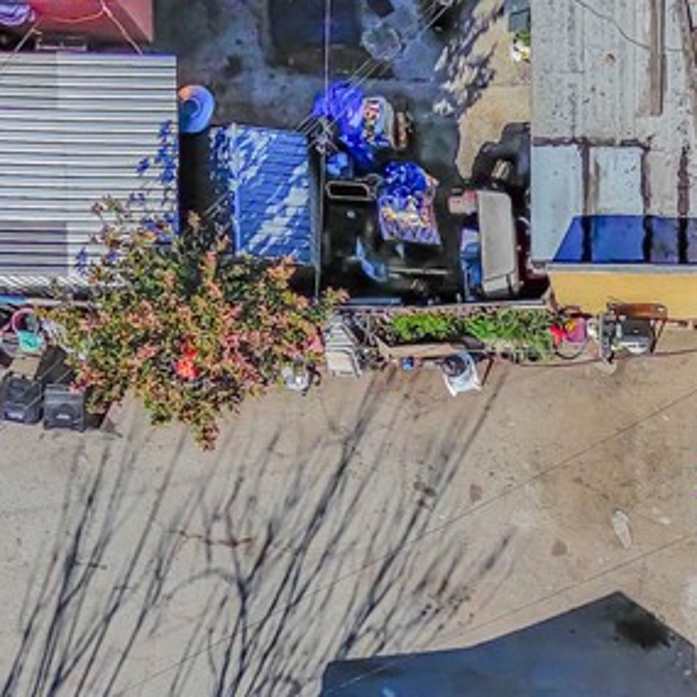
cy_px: 675
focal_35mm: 73
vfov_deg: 22.9
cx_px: 731
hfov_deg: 22.6
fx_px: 1663
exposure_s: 1/5000
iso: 108
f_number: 1.9
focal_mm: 6.67
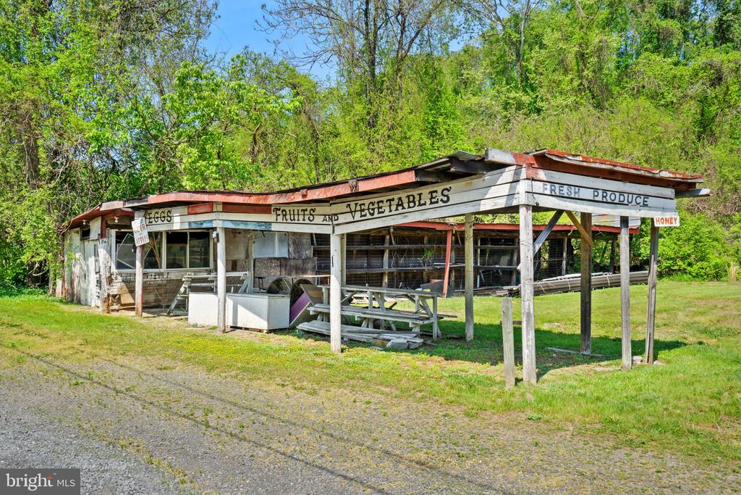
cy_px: 248
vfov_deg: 40.0
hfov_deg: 57.2
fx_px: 679
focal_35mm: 33
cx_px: 370
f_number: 14
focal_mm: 33
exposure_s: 1/160
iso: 250
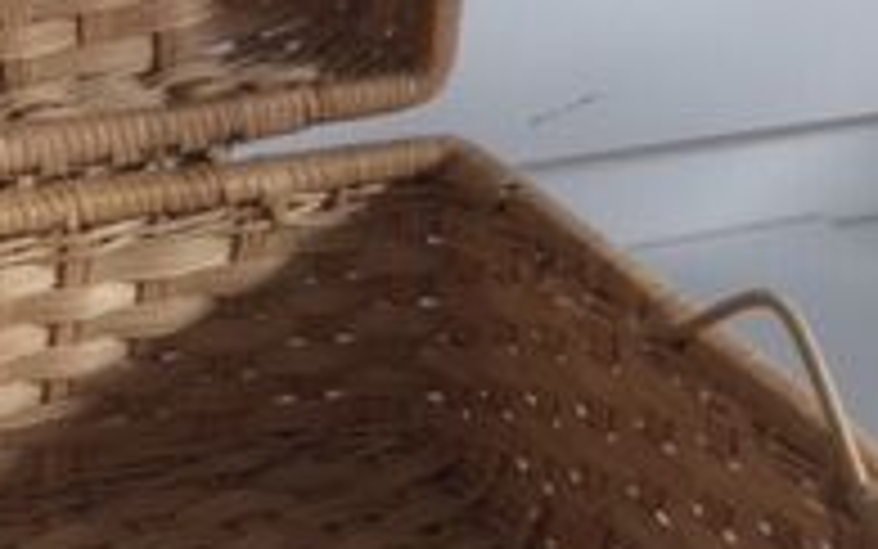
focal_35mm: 101
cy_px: 248
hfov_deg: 19.8
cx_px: -41
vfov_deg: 13.0
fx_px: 2417
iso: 50
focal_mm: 4.15
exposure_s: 1/50
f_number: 2.2
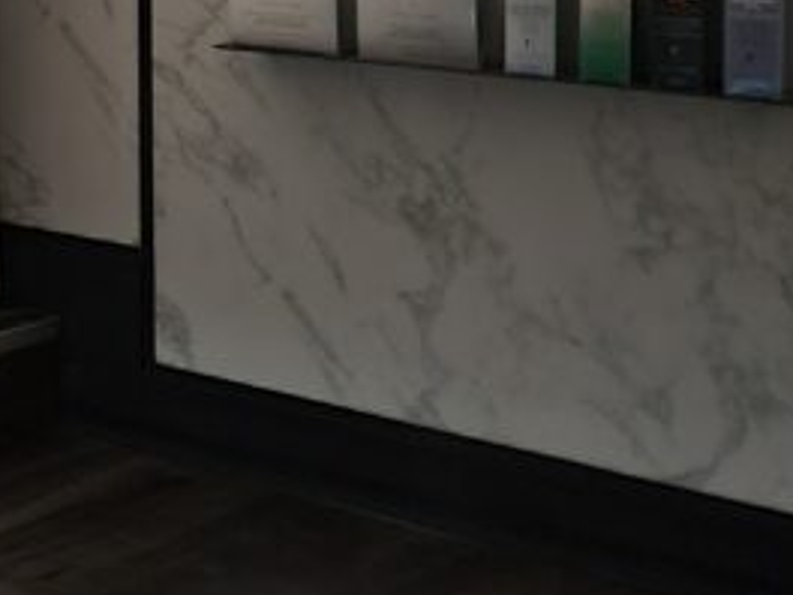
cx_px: -661
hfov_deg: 17.1
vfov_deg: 15.3
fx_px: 2130
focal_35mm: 93
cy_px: -129
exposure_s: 1/17
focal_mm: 6.7
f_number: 1.8
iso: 640
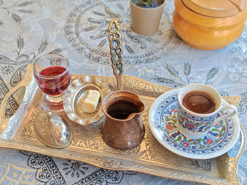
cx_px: 124
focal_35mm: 52
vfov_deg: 28.0
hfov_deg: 36.8
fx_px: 371
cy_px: 92
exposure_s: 1/100
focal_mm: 5.4
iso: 50
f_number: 1.6
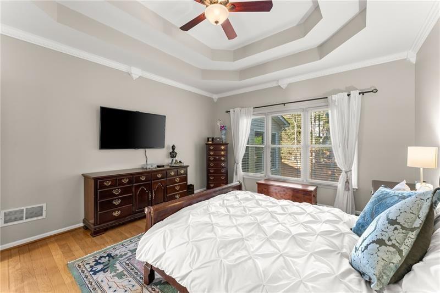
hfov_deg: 101.9
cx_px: 220
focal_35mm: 15
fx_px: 178
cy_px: 146
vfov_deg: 78.8
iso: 640
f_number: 10
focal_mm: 14.6
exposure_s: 1/2
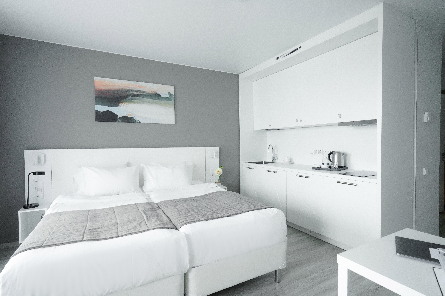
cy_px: 148
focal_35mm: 18
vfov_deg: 67.4
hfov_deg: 90.0
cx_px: 222
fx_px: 222
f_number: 8
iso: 3200
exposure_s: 1/60
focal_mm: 18
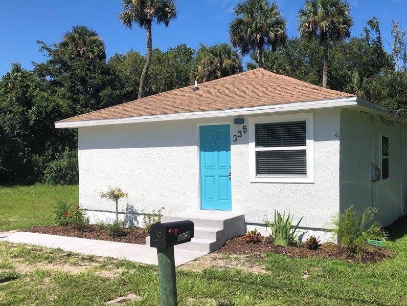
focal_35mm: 36
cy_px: 168
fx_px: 423
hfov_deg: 50.9
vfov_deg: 39.6
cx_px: 248
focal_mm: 3.99
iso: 20
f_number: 1.8
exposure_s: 1/2667
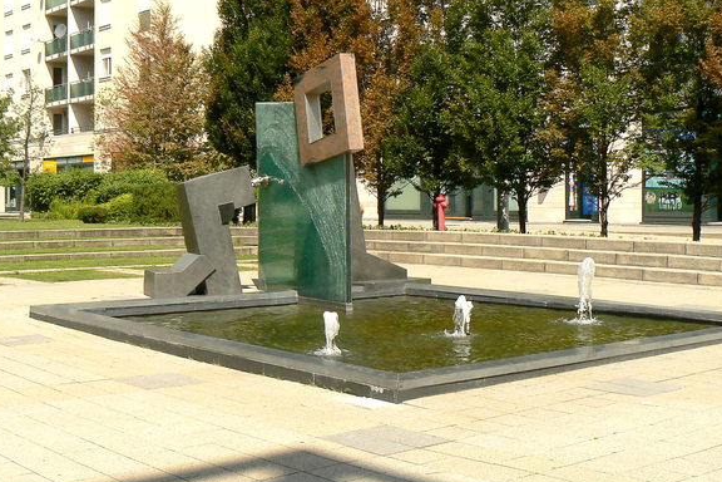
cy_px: 230
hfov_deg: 37.9
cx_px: 264
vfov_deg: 26.0
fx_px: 1043
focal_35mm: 52
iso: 80
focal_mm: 6
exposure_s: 1/400
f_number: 7.1
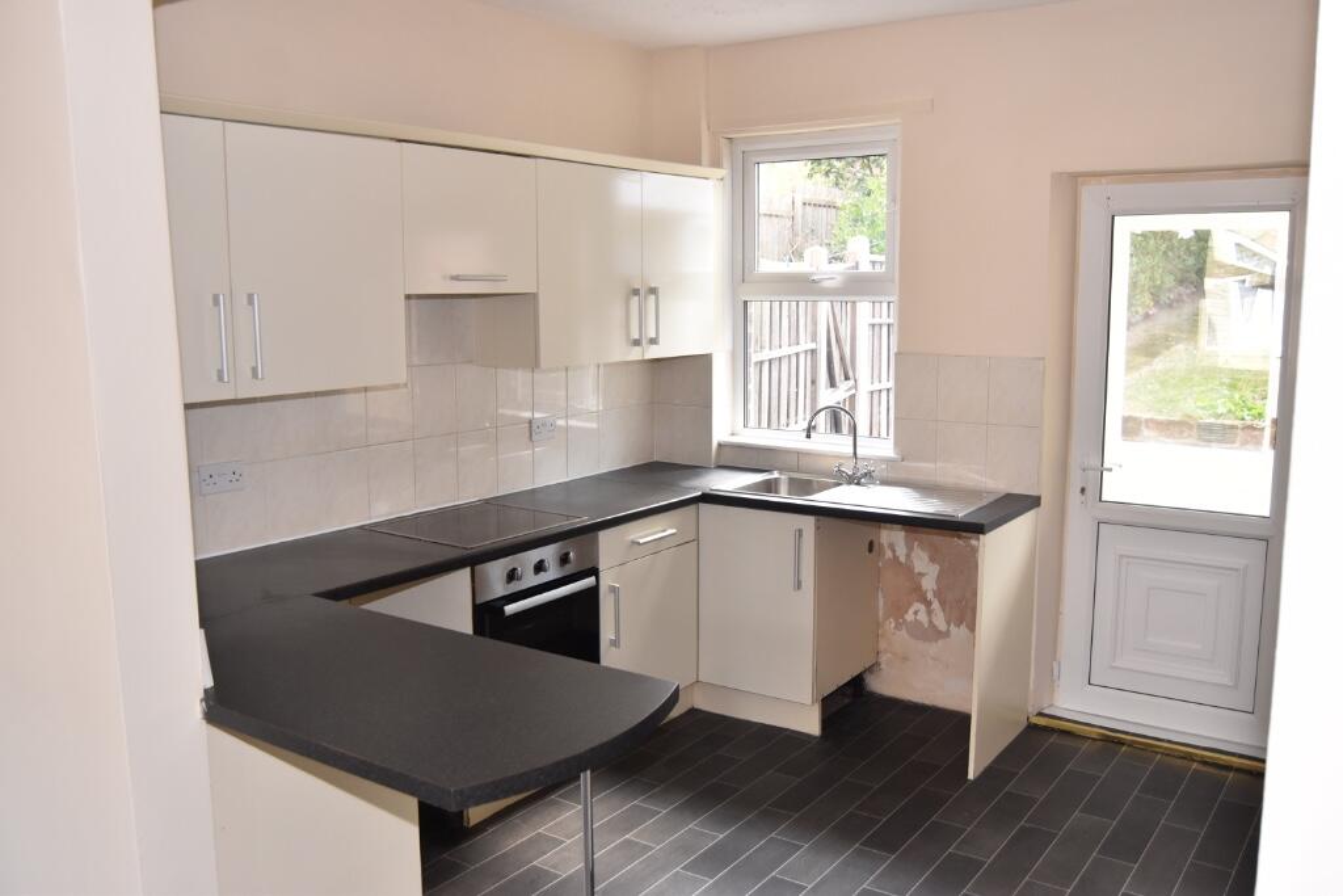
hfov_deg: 61.9
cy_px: 448
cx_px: 672
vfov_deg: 43.6
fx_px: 1119
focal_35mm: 30
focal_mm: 20
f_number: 4.5
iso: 800
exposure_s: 1/160
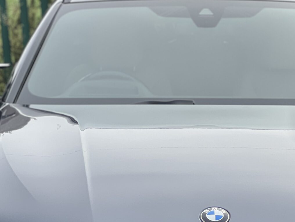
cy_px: 199
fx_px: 1653
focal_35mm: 194
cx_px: 242
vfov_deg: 7.6
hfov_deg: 10.2
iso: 32
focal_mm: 9
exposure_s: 1/550
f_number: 2.8
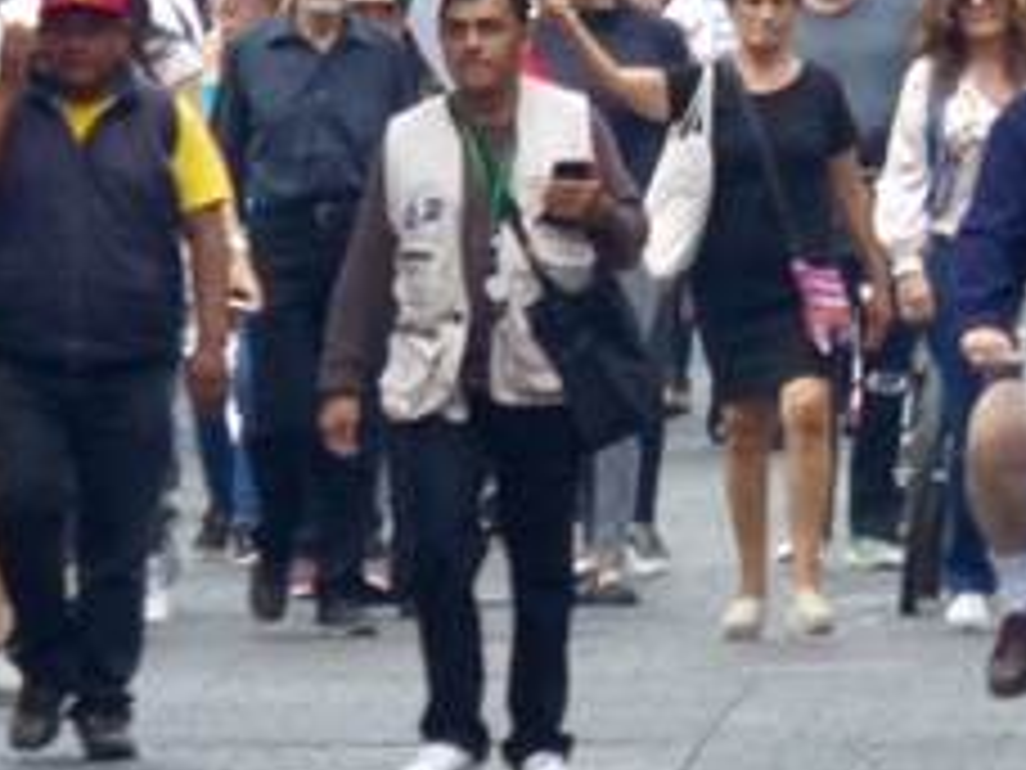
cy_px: 18
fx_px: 46089
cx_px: 706
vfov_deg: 1.0
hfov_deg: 1.3
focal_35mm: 1555
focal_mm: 89.6
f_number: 6
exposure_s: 1/200
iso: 320
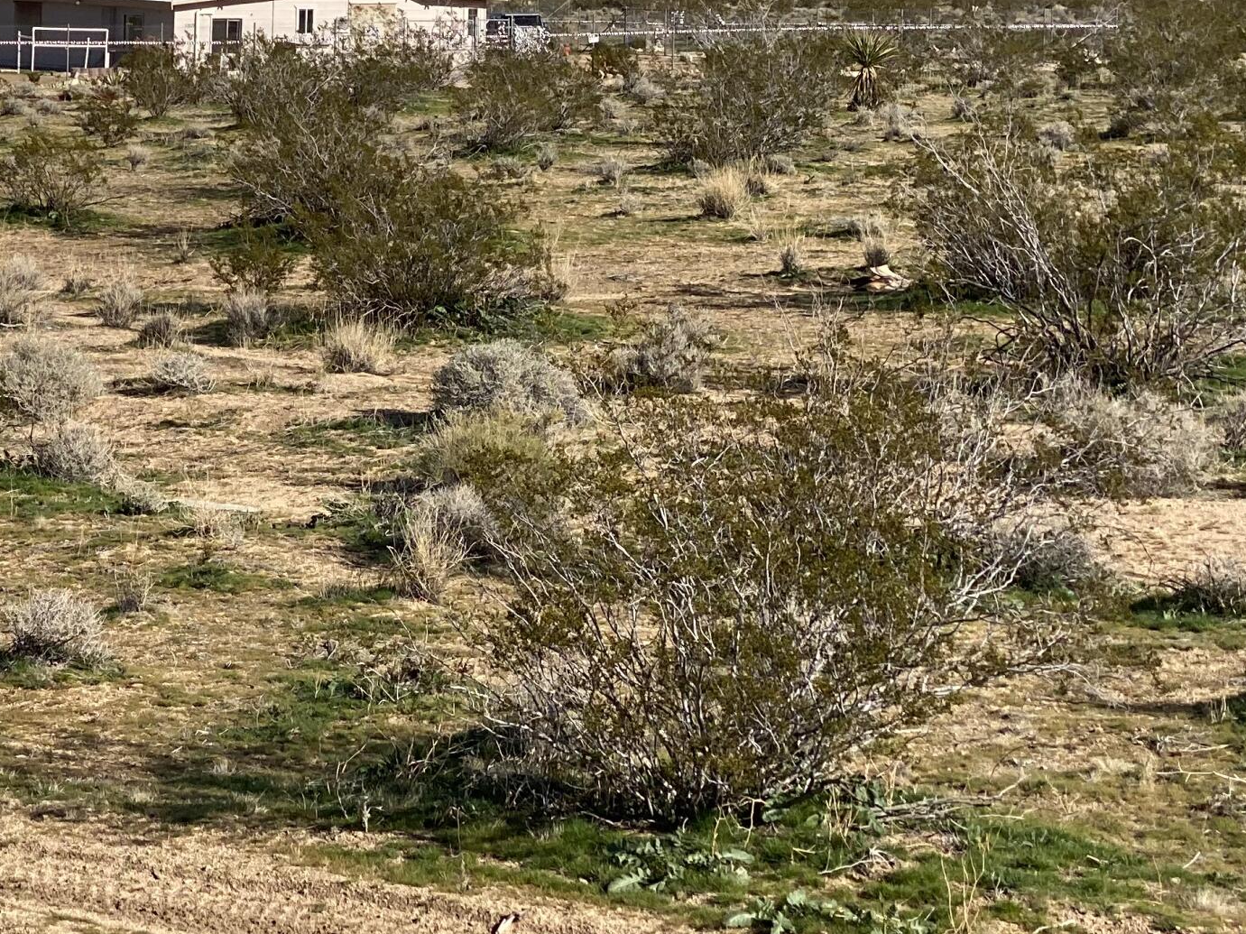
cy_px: 1
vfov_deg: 12.9
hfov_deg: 17.1
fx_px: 4066
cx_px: 97
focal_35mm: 113
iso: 20
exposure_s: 1/2283
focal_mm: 6
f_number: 2
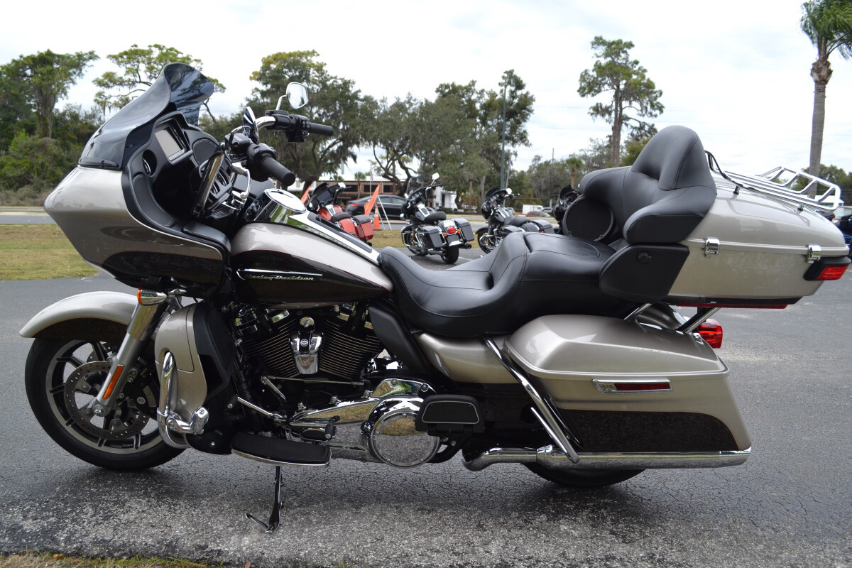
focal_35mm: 30
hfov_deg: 61.9
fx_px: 710
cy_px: 284
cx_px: 426
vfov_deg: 43.6
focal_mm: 20
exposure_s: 1/160
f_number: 6.3
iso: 100
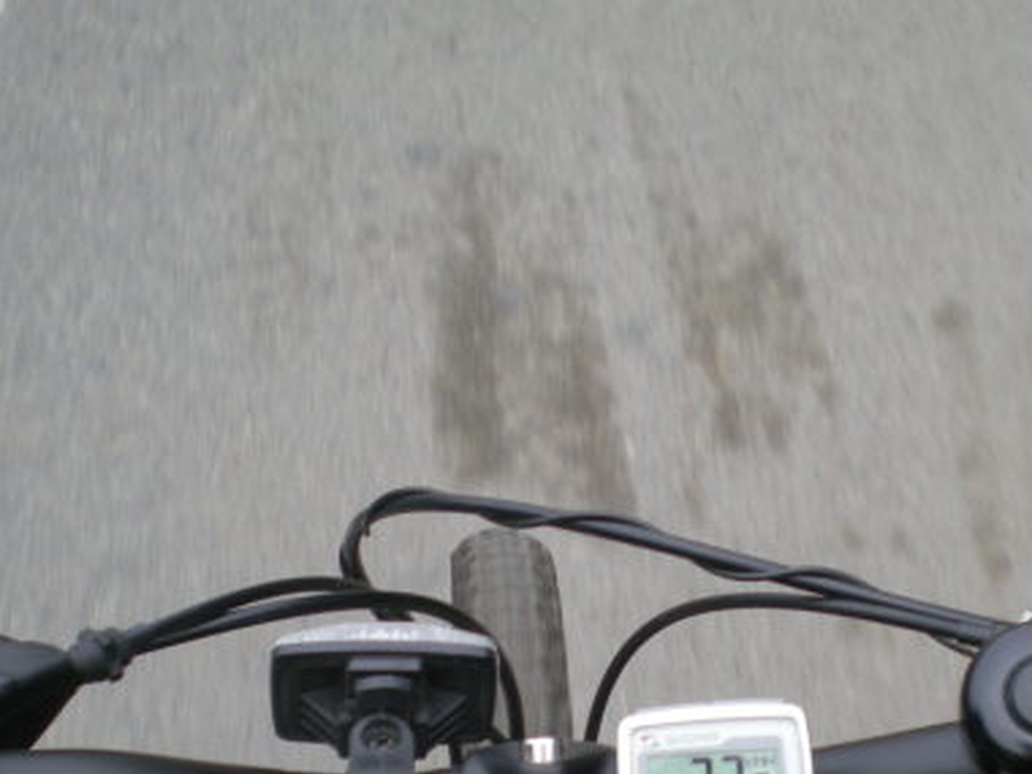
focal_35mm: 67
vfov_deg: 21.5
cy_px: 661
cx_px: 603
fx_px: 1997
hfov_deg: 28.9
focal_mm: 6.3
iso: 50
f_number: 3.1
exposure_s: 1/243
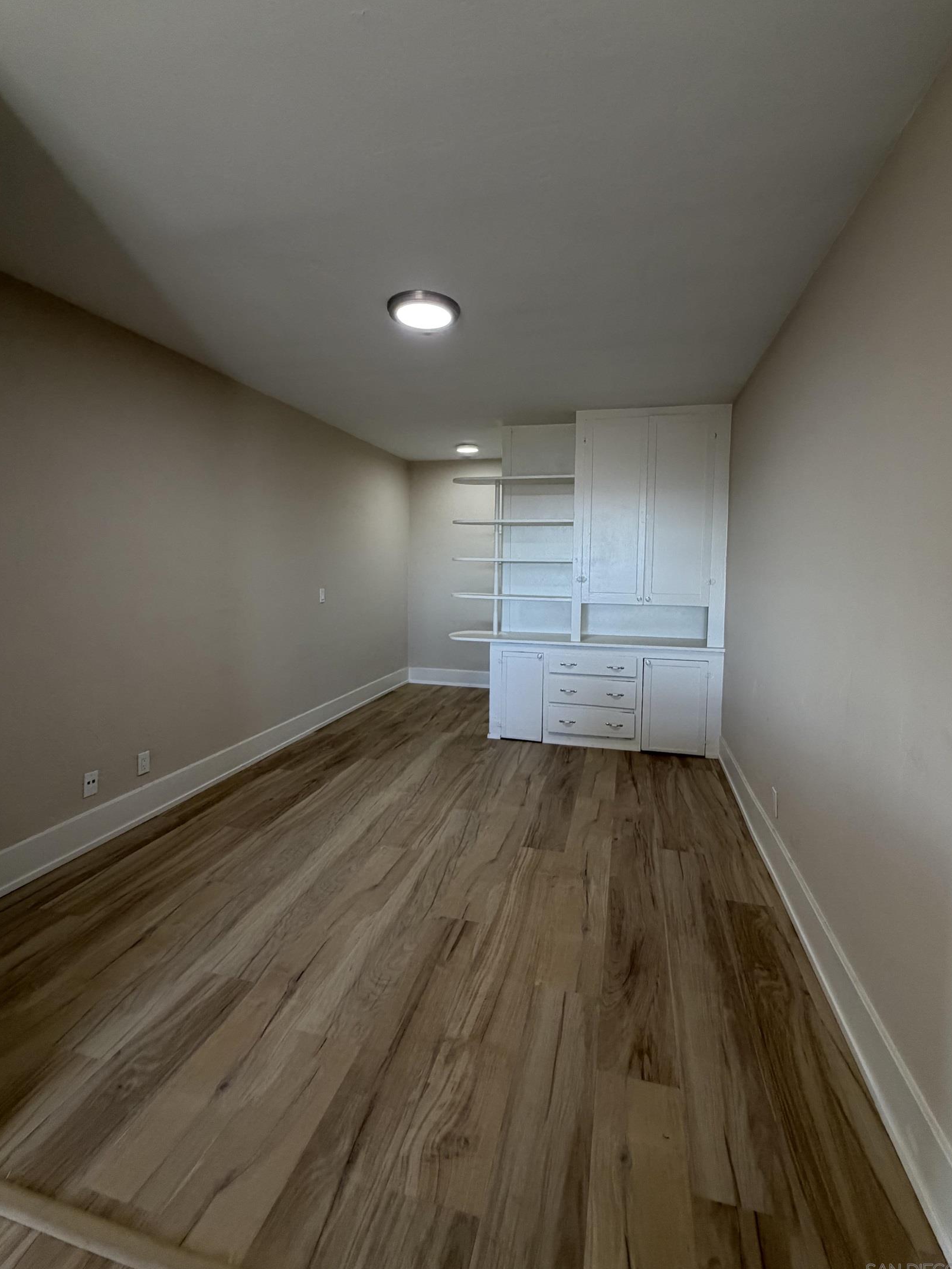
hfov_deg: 81.7
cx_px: 498
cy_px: 603
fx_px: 550
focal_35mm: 15
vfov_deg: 98.1
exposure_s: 1/120
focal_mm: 2.22
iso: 320
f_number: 2.2
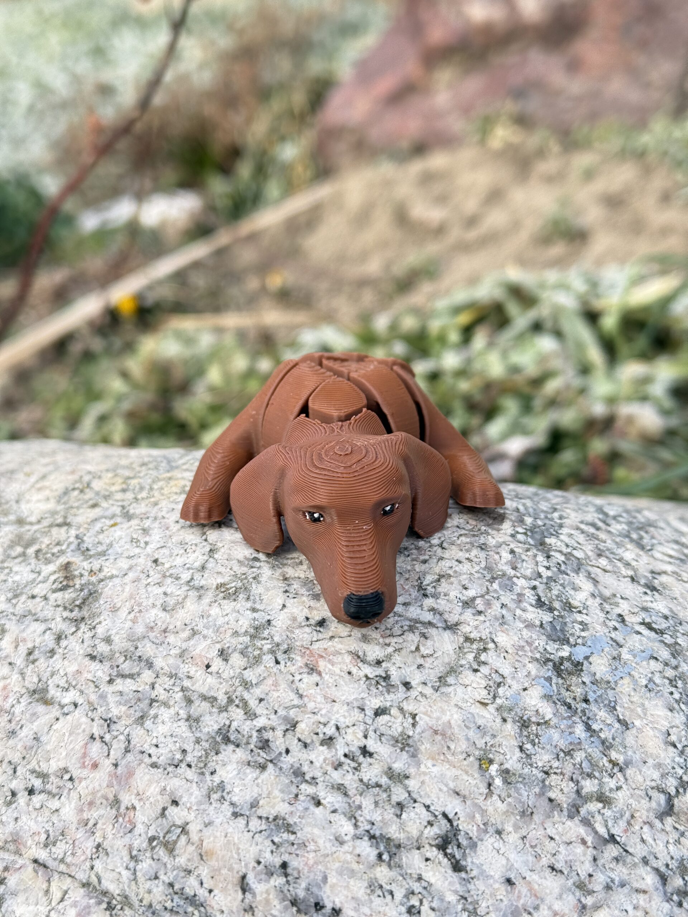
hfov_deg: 30.3
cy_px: 458
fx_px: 1272
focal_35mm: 48
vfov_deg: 39.7
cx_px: 344
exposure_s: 1/895
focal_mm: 6.76
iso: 80
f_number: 1.78
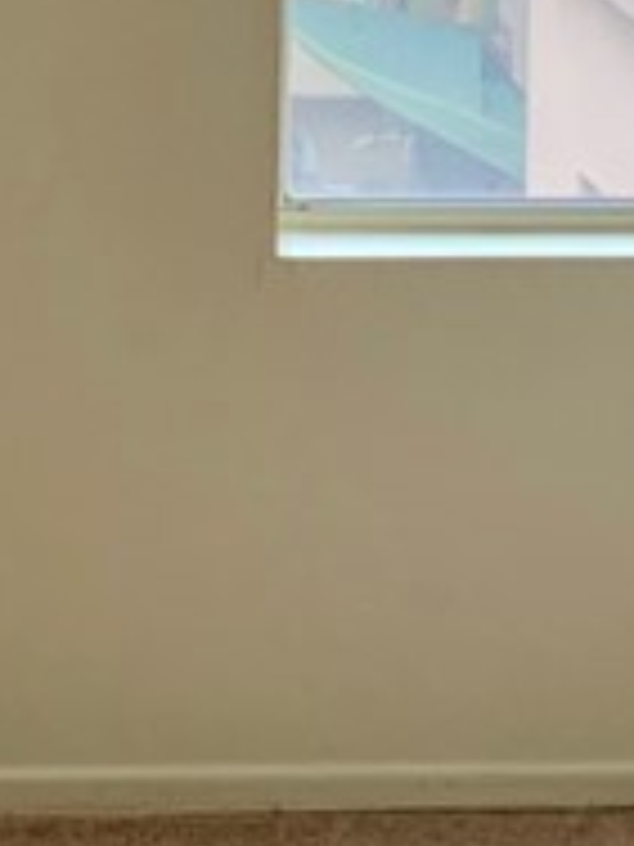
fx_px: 3858
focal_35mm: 158
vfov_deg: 11.7
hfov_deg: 9.3
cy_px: -608
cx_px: -94
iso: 64
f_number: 1.8
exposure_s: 1/122
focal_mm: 3
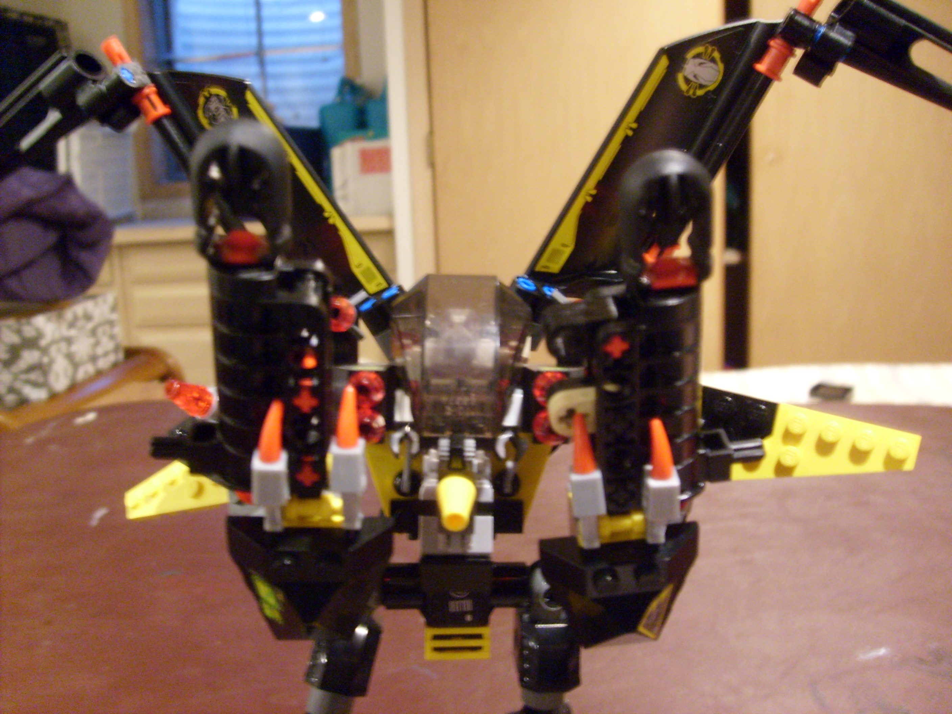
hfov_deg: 52.6
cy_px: 357
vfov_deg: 40.7
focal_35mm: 35
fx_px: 963
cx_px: 476
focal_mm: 5.8
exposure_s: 1/3
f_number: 2.8
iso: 200
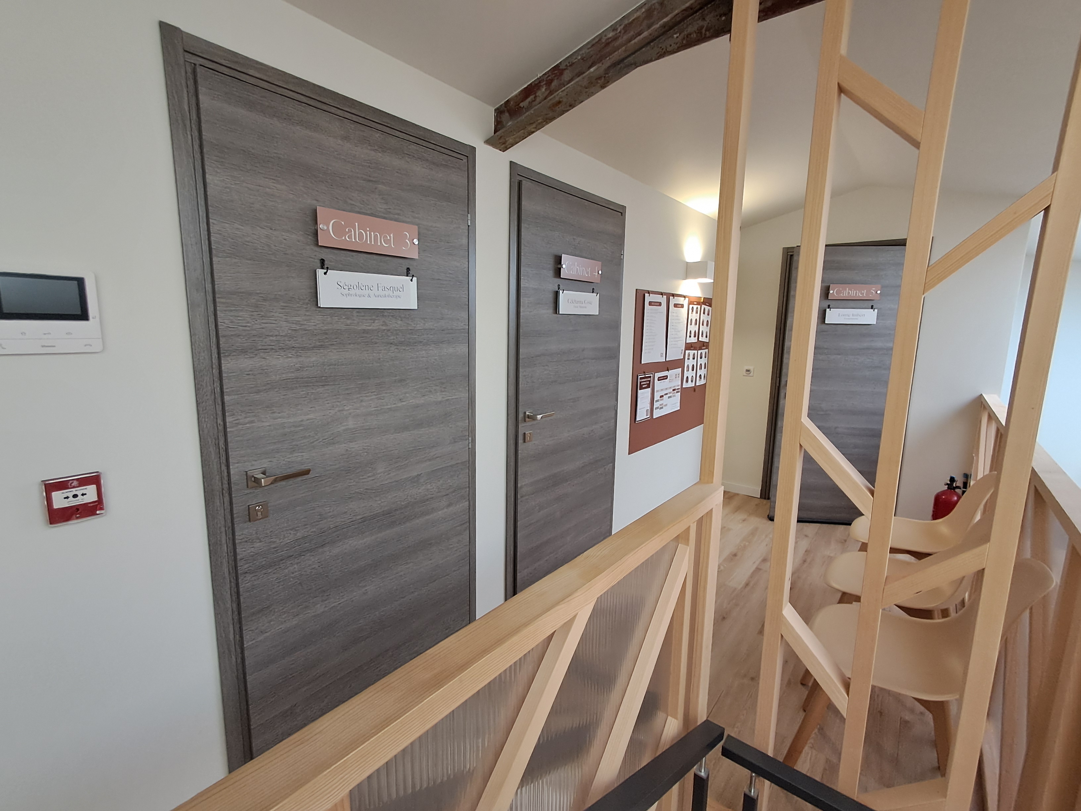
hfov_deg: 94.5
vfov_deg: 78.1
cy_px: 406
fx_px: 500
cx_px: 540
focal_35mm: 16
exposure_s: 1/50
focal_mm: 1.64
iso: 160
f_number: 2.2
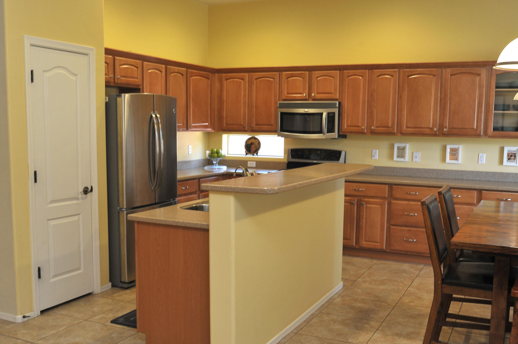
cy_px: 196
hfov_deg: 48.5
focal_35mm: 40
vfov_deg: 33.3
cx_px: 259
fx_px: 575
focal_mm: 35
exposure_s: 1/30
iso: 640
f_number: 6.3
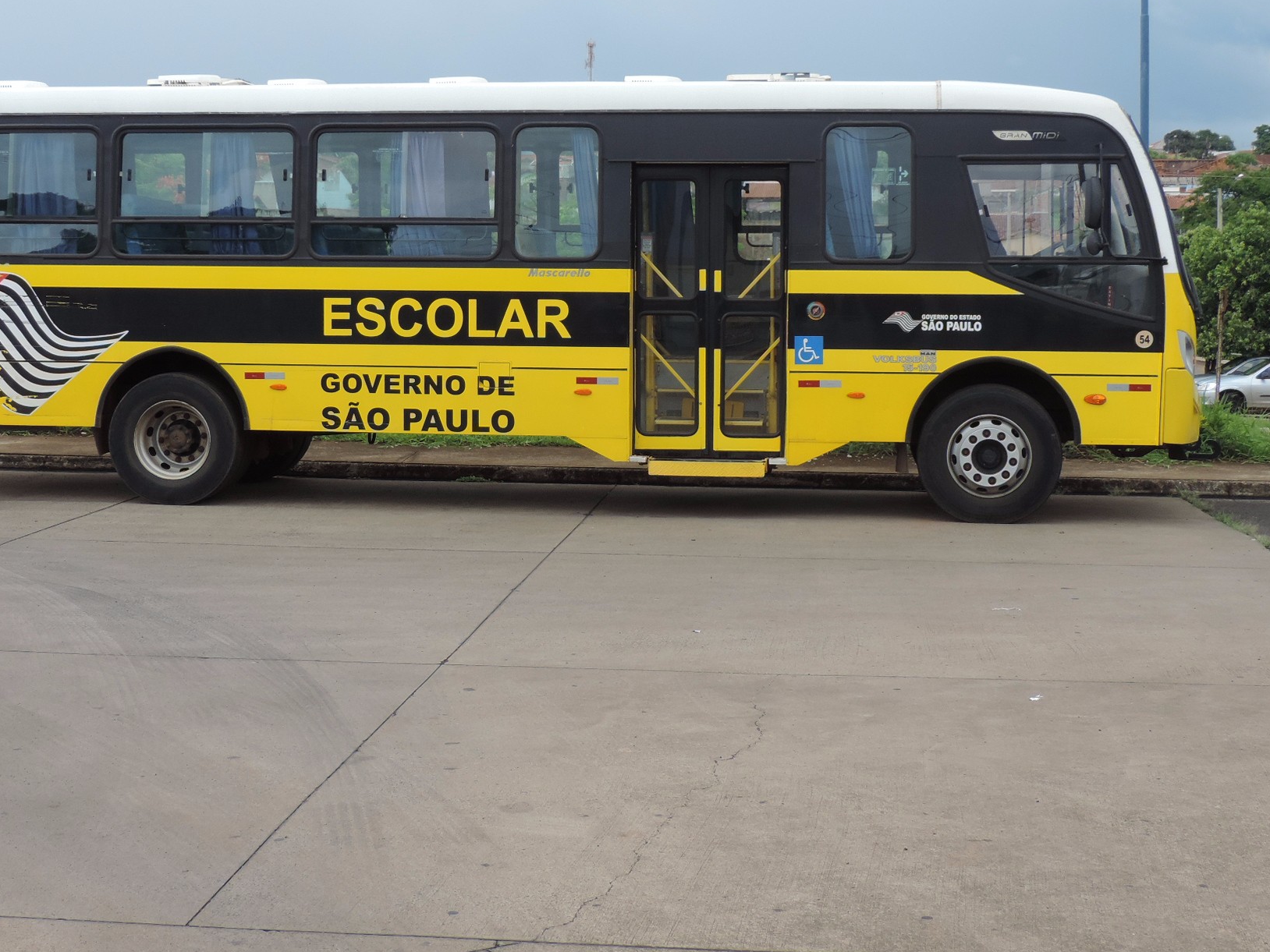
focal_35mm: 60
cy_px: 333
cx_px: 523
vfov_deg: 24.3
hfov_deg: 32.1
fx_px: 2201
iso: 80
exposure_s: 1/500
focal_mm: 7.6
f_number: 3.4
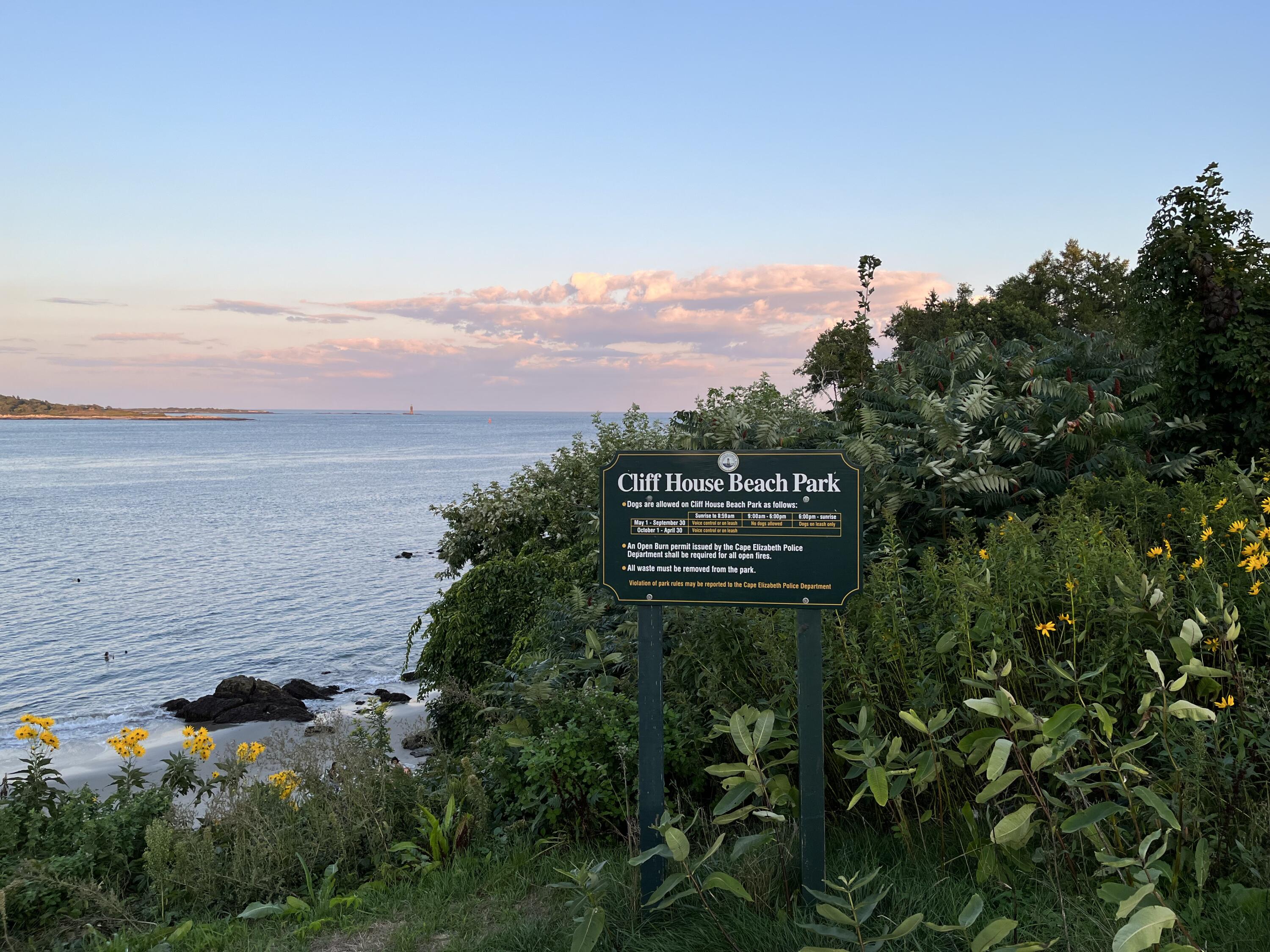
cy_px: 476
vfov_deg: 53.1
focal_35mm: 26
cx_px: 635
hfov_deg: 67.3
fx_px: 954
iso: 50
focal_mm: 5.1
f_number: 1.6
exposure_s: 1/631
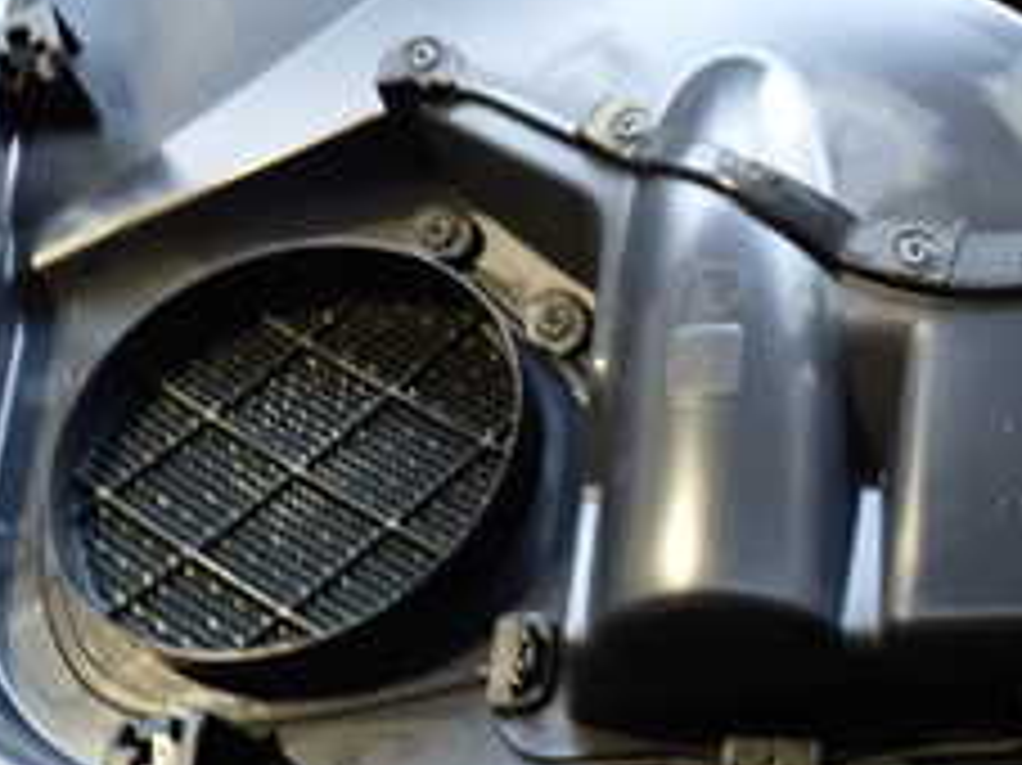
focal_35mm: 66
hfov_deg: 27.3
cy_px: 112
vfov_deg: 21.8
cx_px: 1081
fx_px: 1948
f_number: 2
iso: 250
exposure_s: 1/30
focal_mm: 4.5
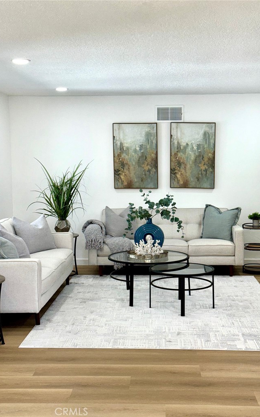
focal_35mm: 51
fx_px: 579
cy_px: 208
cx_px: 133
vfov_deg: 39.6
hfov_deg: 25.3
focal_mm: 6.76
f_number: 1.78
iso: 50
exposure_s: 1/201
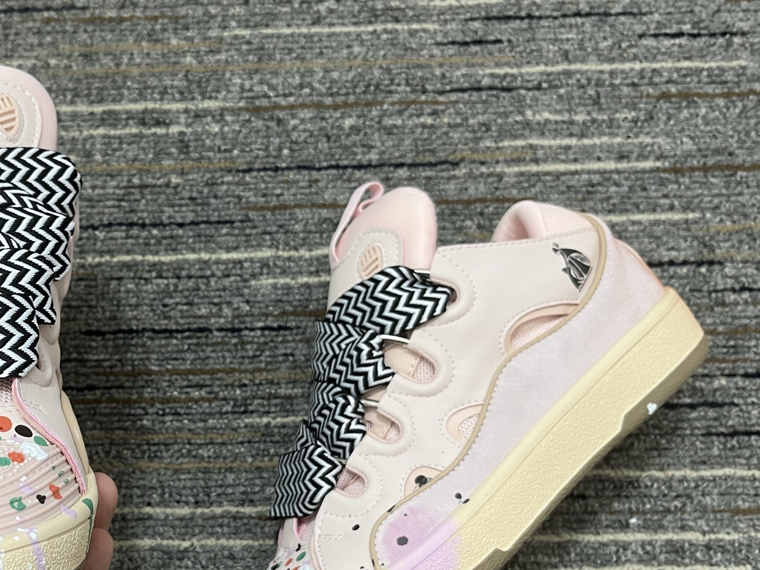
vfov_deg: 33.4
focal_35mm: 43
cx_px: 164
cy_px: 368
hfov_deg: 42.1
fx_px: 944
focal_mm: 5.1
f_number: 1.6
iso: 80
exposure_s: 1/50
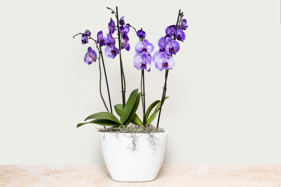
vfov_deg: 33.4
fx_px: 312
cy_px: 94
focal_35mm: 40
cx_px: 140
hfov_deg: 48.5
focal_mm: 26.5
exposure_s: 1/125
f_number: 8
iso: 500
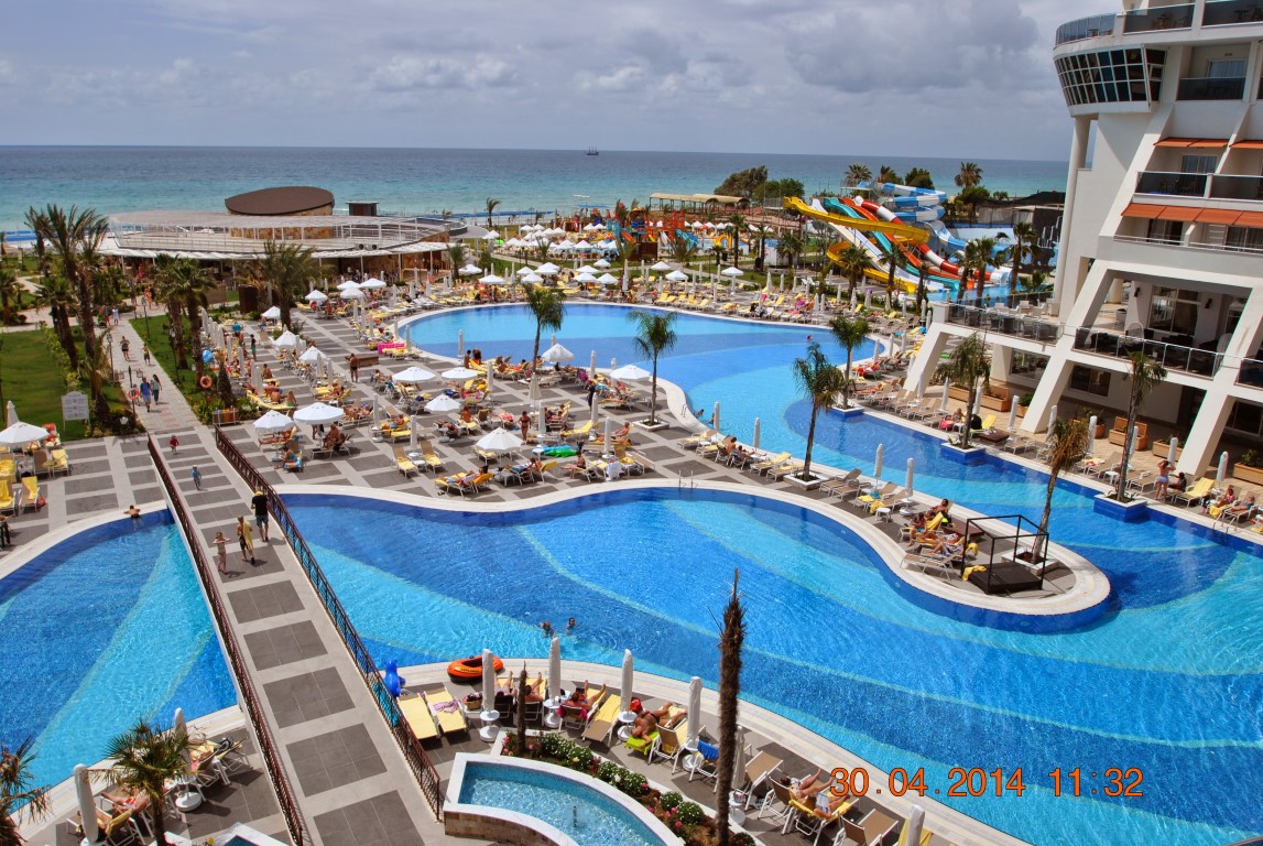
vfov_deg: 48.1
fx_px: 948
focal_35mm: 27
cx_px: 632
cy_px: 423
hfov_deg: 67.3
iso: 100
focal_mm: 18
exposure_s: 1/400
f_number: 10
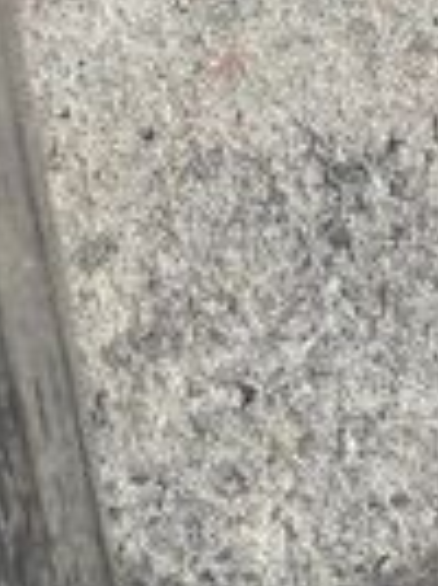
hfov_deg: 12.2
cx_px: 258
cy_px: -450
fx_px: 2048
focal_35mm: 121
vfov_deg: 14.5
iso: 40
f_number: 1.9
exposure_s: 1/778
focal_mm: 3.6
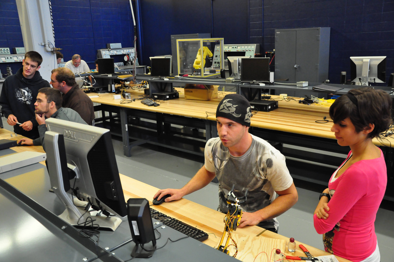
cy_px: 131
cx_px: 197
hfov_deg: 59.6
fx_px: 344
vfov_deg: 41.6
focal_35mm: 32
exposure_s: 1/250
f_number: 3.8
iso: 2500
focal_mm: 21
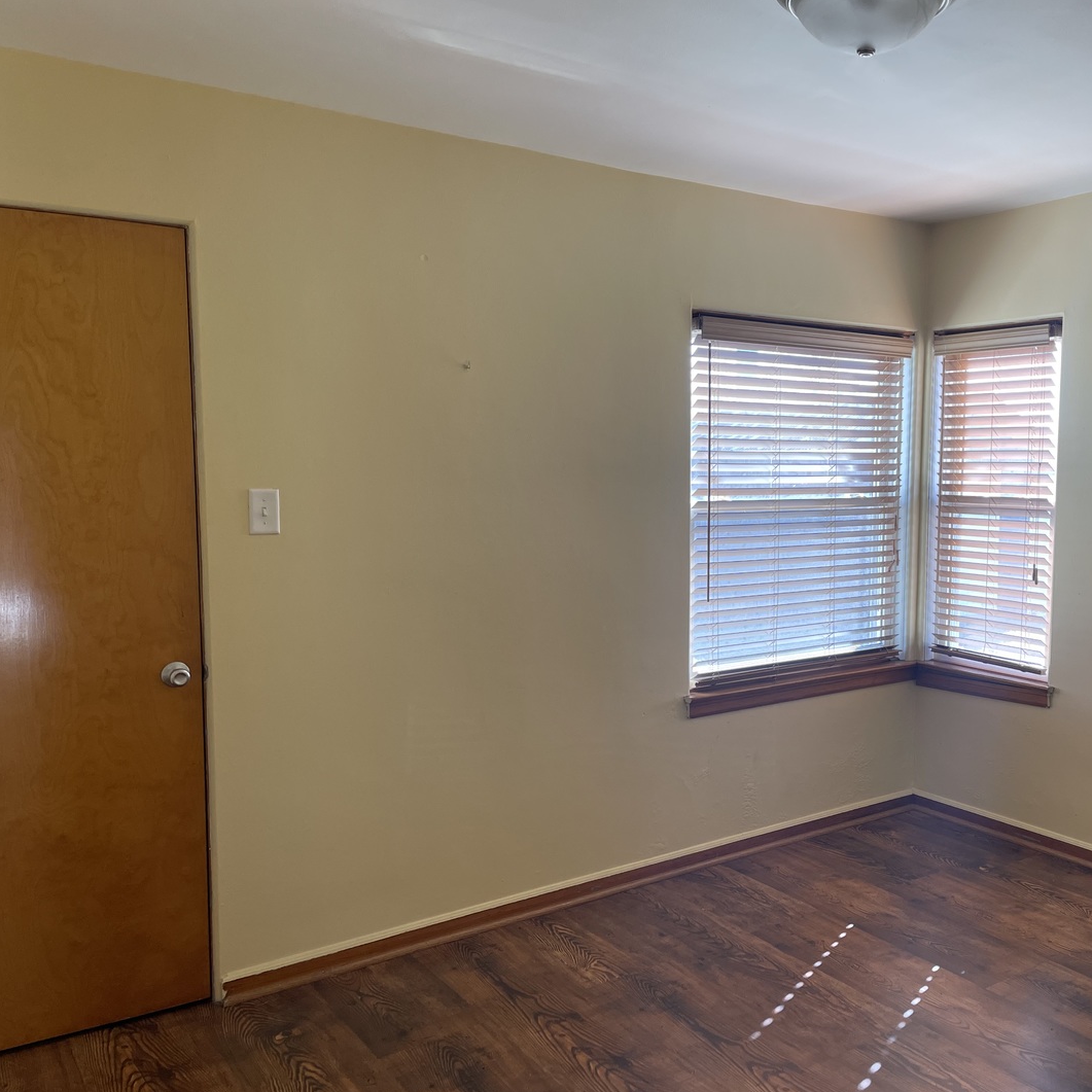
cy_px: 550
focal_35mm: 30
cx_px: 731
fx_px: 1071
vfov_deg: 54.0
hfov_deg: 53.0
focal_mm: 5.1
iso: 64
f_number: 1.6
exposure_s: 1/121
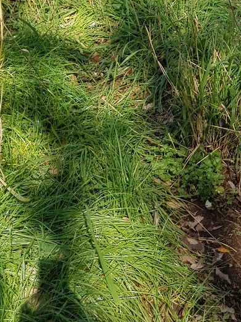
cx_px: 468
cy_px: -83
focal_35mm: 101
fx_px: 938
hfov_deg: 12.9
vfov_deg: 18.3
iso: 40
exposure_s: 1/676
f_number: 1.7
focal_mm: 4.2
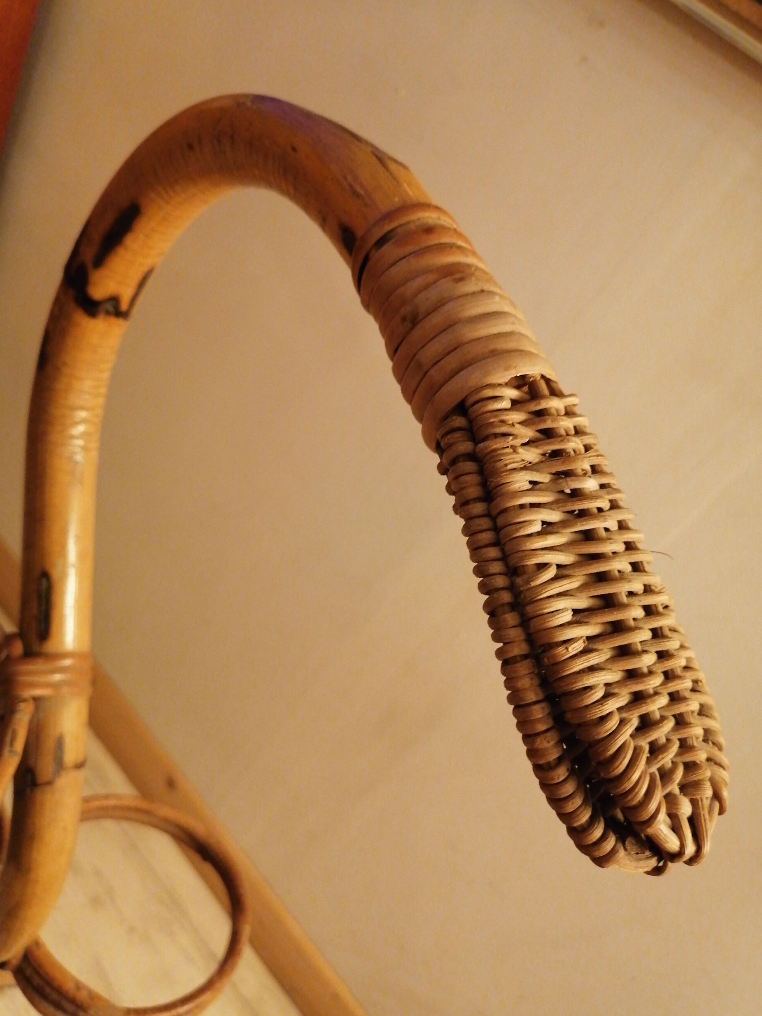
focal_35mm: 28
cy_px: 521
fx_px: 822
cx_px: 371
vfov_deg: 63.4
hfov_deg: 49.7
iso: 630
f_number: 1.8
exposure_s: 1/25
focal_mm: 5.3
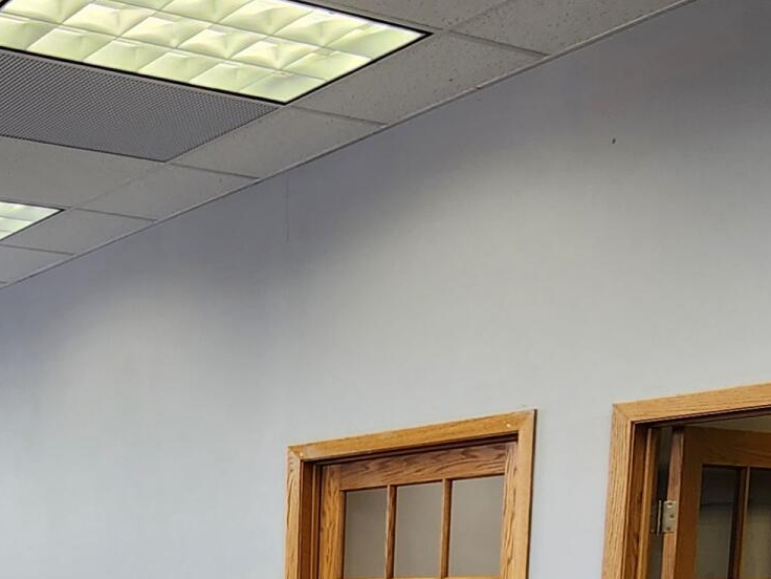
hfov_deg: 31.6
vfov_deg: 23.6
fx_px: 1180
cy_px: 795
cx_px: -100
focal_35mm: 53
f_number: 2.2
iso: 64
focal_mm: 2.2
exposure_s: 1/60
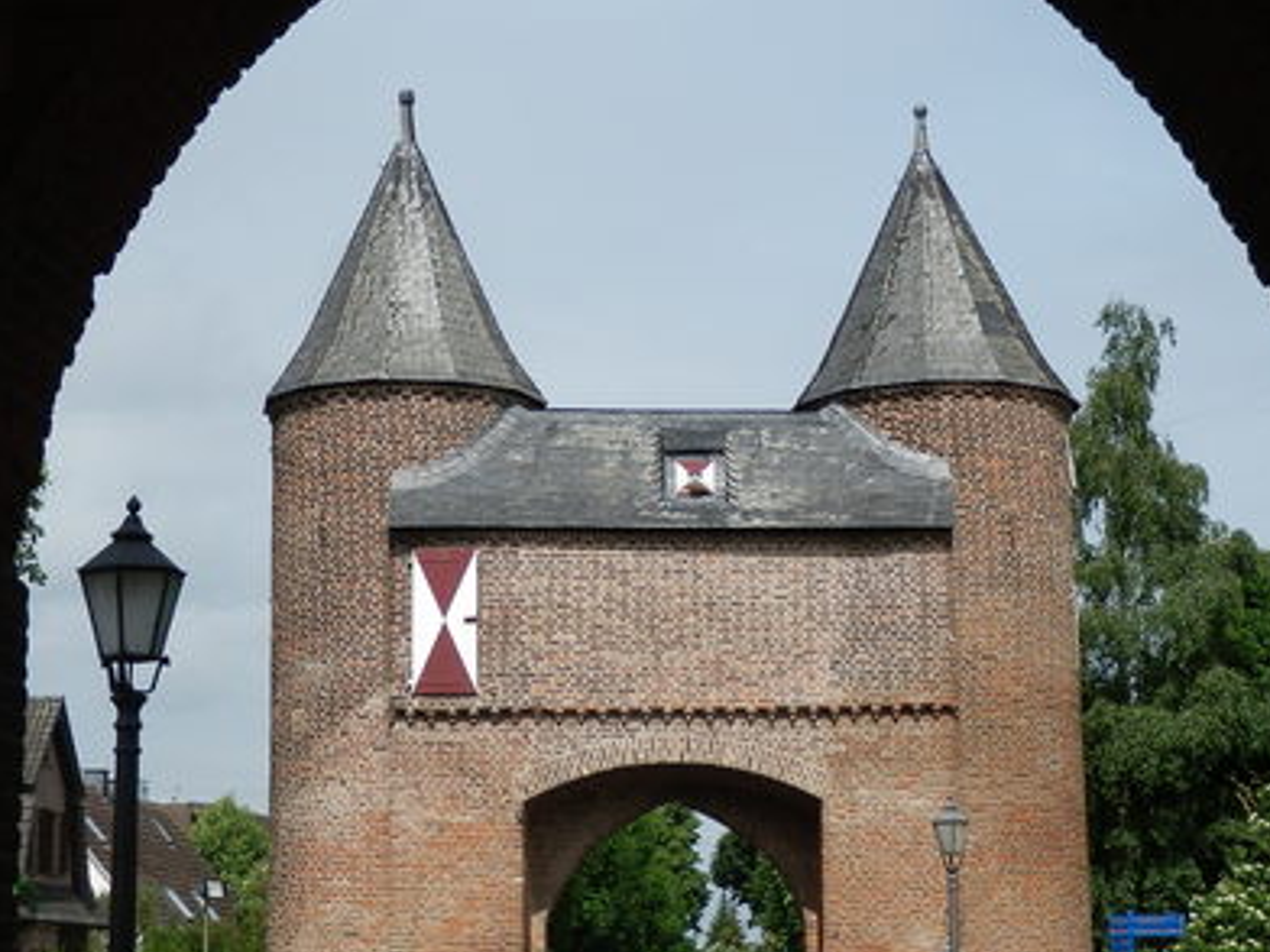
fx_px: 2678
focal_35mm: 73
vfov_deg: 20.2
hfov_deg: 26.7
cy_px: 457
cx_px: 664
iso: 80
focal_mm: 9.8
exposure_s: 1/125
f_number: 11.6
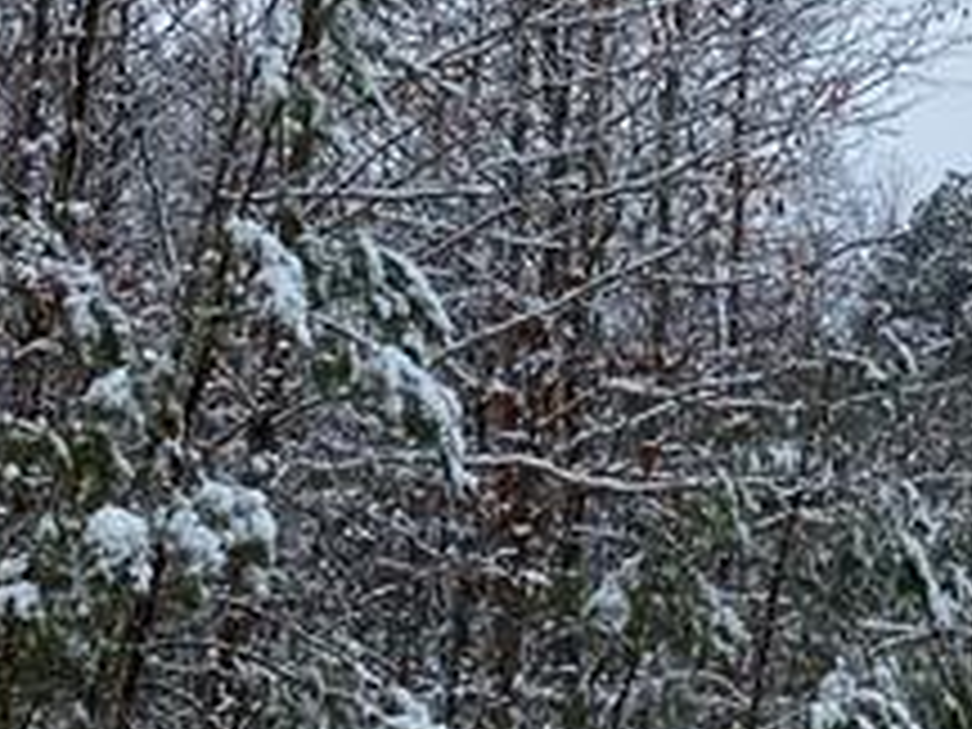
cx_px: 1238
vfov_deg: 12.0
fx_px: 3454
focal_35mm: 123
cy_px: 81
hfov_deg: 15.3
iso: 32
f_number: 1.8
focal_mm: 4.25
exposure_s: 1/822
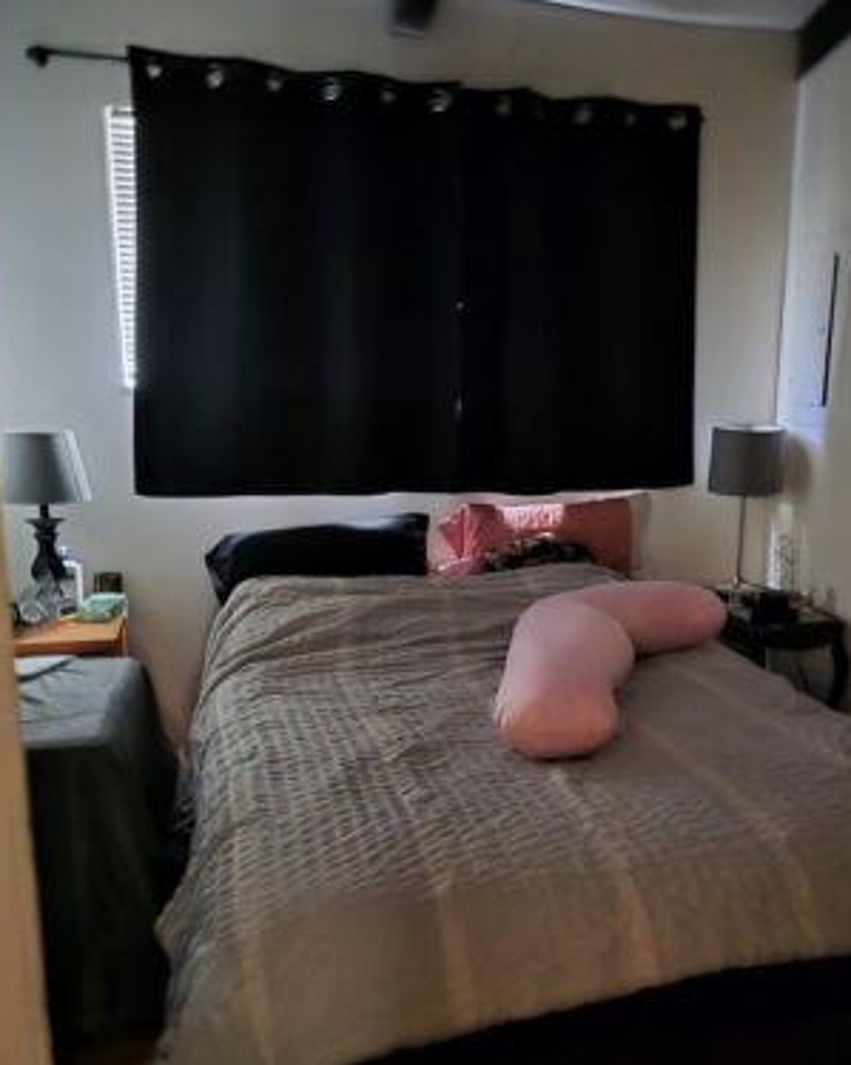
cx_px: 538
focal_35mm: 32
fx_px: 1008
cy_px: 599
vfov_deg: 55.5
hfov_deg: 45.3
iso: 3200
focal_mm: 6.3
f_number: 1.7
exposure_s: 1/8.59
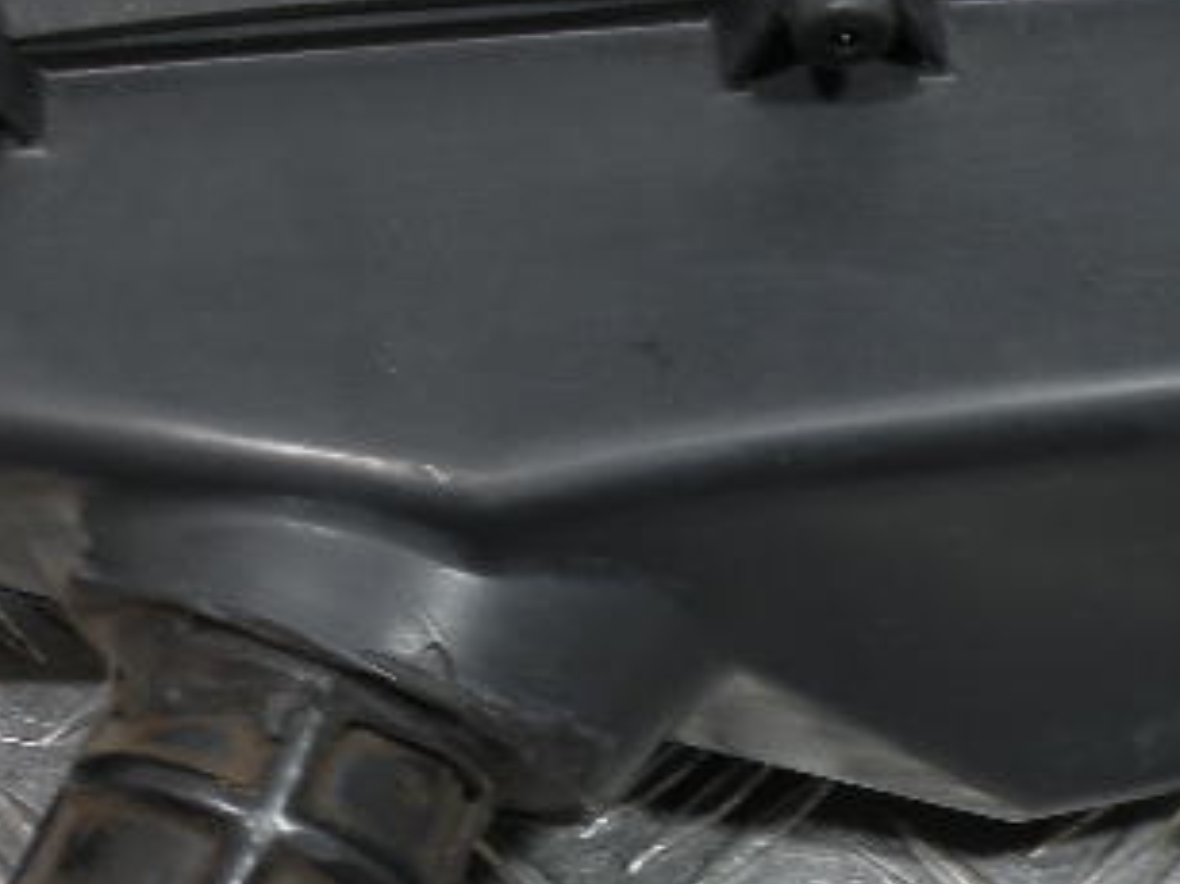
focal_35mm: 90
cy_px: 773
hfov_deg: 21.7
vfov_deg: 16.2
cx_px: 457
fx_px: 3067
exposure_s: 1/53.3
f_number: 3.2
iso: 64
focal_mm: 4.7
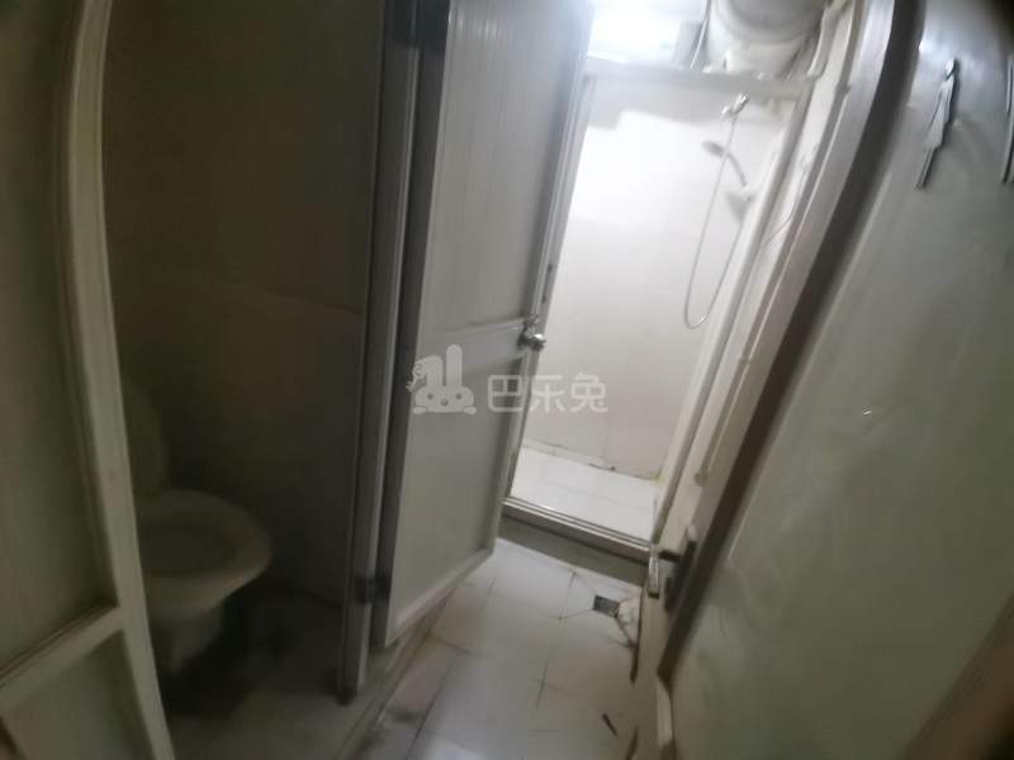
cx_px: 507
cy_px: 380
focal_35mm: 17
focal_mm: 1.78
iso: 500
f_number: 2.4
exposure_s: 1/25
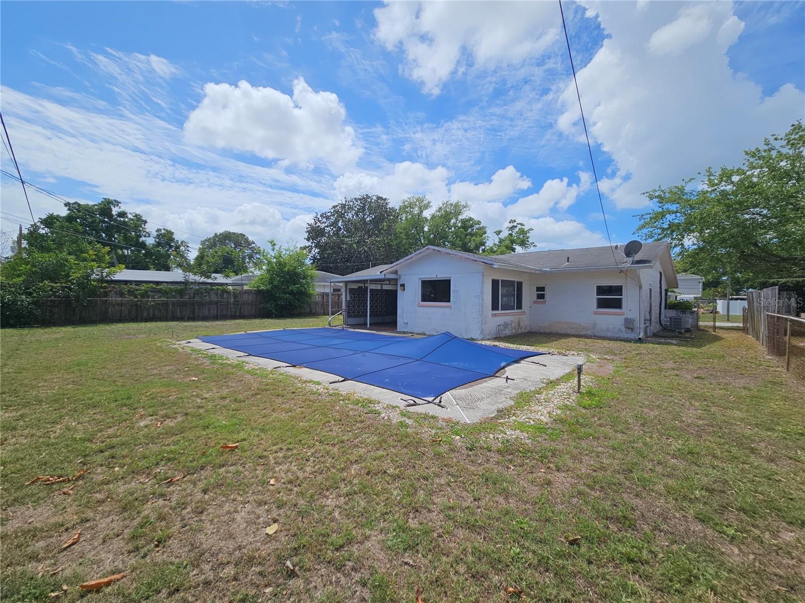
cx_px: 402
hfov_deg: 106.2
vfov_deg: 89.9
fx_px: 302
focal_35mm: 13
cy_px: 302
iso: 50
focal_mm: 2.2
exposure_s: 1/4554
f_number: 2.2
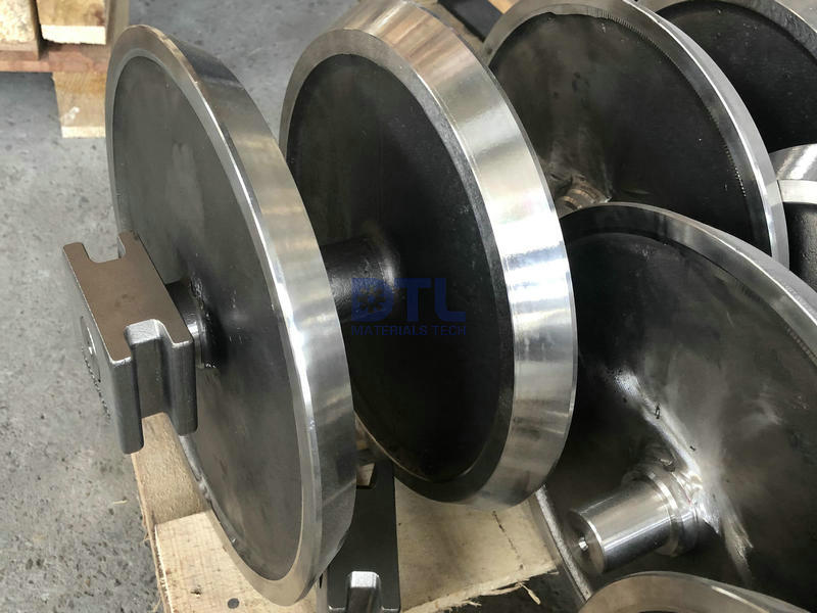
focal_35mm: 28
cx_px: 408
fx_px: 661
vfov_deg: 49.7
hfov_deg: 63.4
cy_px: 306
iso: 50
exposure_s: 1/15
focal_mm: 3.99
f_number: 1.8
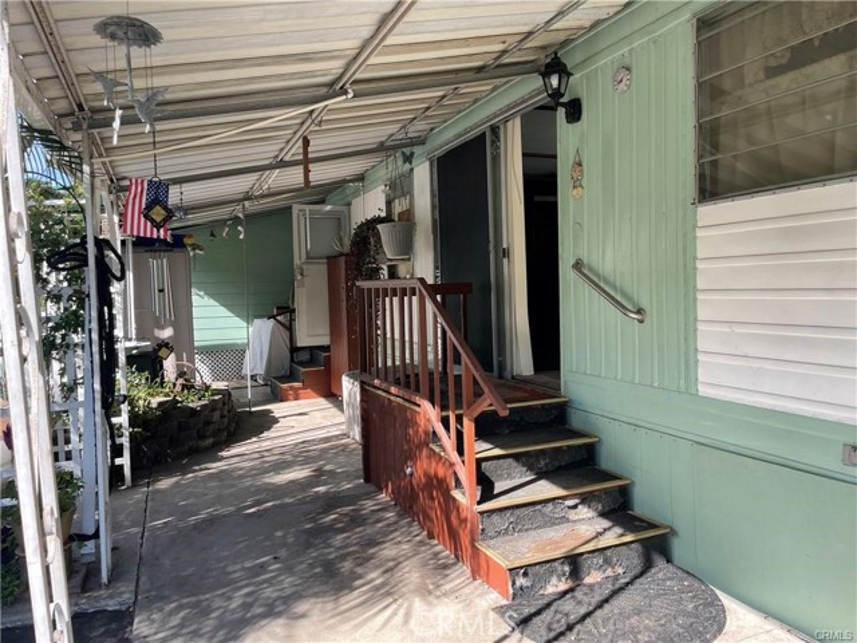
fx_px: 644
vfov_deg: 53.1
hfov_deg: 67.3
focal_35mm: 26
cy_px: 322
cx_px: 428
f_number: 1.6
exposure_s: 1/430
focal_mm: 4.2
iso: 32
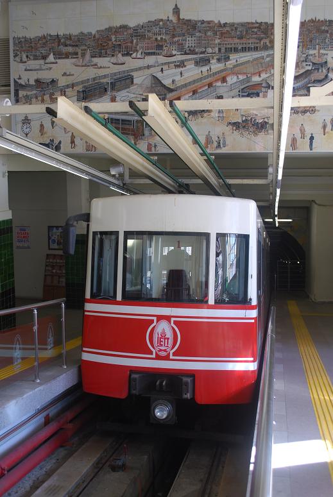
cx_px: 166
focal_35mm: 42
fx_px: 581
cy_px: 248
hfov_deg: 32.0
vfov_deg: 46.3
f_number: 4.5
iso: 250
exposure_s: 1/30
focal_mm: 28
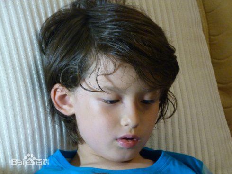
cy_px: 87
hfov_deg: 10.1
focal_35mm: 196
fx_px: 1313
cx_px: 116
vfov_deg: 7.6
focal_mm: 35.3
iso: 400
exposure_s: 1/6
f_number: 3.8
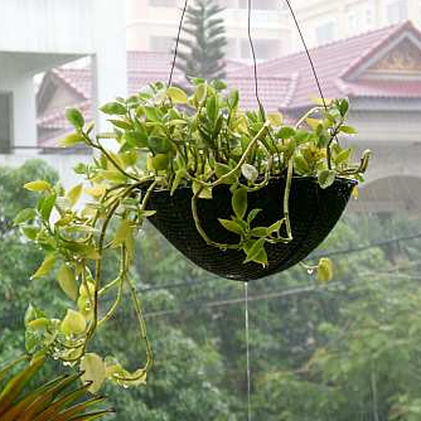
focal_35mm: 136
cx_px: 228
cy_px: 210
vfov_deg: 12.8
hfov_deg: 12.8
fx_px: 1871
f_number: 3.7
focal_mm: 18.9
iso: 100
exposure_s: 1/23
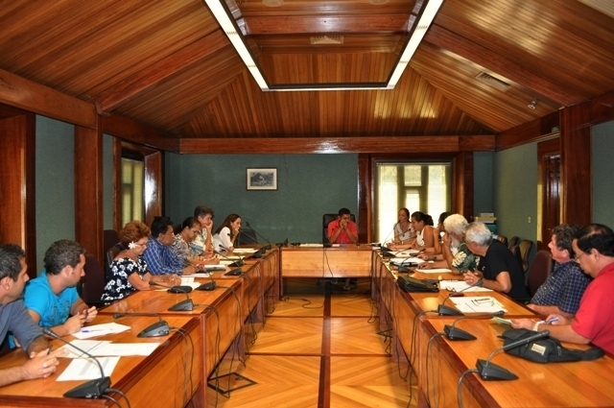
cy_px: 204
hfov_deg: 62.0
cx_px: 307
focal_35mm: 30
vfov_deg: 43.5
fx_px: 511
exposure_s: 1/60
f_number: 4
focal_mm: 20
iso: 800
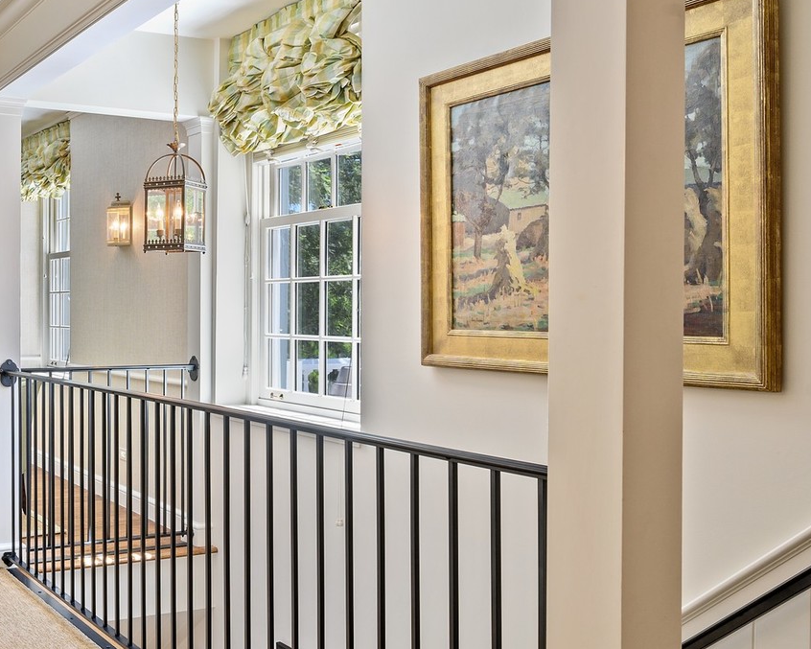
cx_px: 101
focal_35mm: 37
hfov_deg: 45.2
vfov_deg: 40.2
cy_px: 326
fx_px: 886
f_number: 8
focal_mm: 20.5
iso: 200
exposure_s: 1
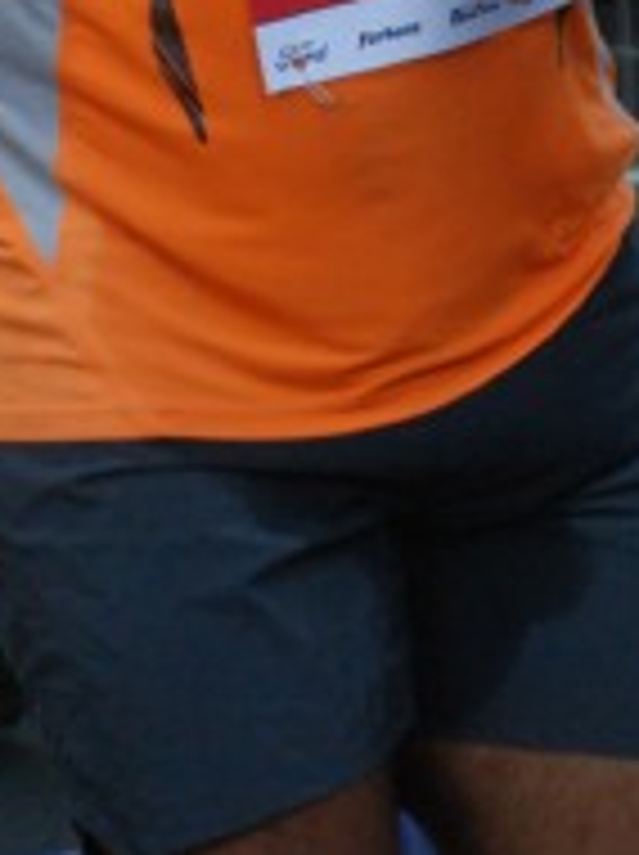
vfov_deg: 5.1
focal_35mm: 389
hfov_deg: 3.8
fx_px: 9584
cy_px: -297
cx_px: 587
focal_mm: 85
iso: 1000
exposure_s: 1/320
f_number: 5.6
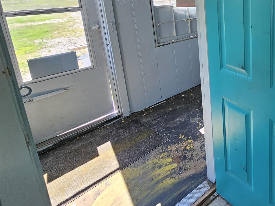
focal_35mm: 26
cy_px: 32
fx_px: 207
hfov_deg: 53.5
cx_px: 273
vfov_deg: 48.9
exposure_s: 1/120
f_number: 2.2
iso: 64
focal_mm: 2.2
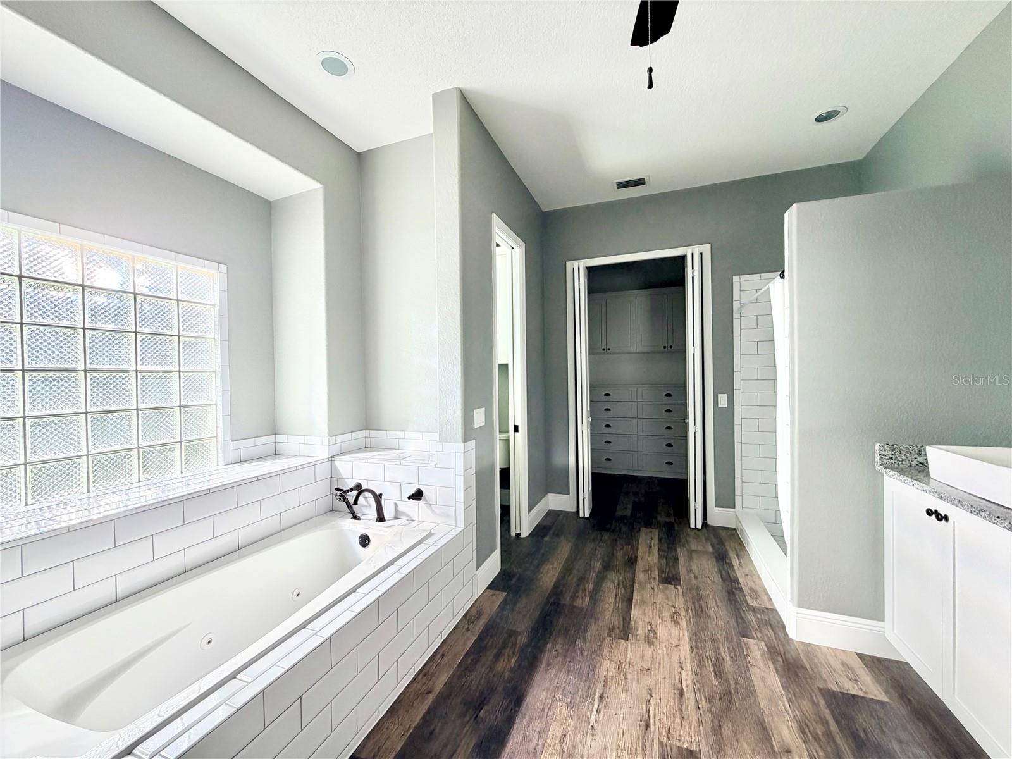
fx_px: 409
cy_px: 380
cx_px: 506
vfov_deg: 85.7
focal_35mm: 14
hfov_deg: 102.1
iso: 64
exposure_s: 1/212
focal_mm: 2.22
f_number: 2.2
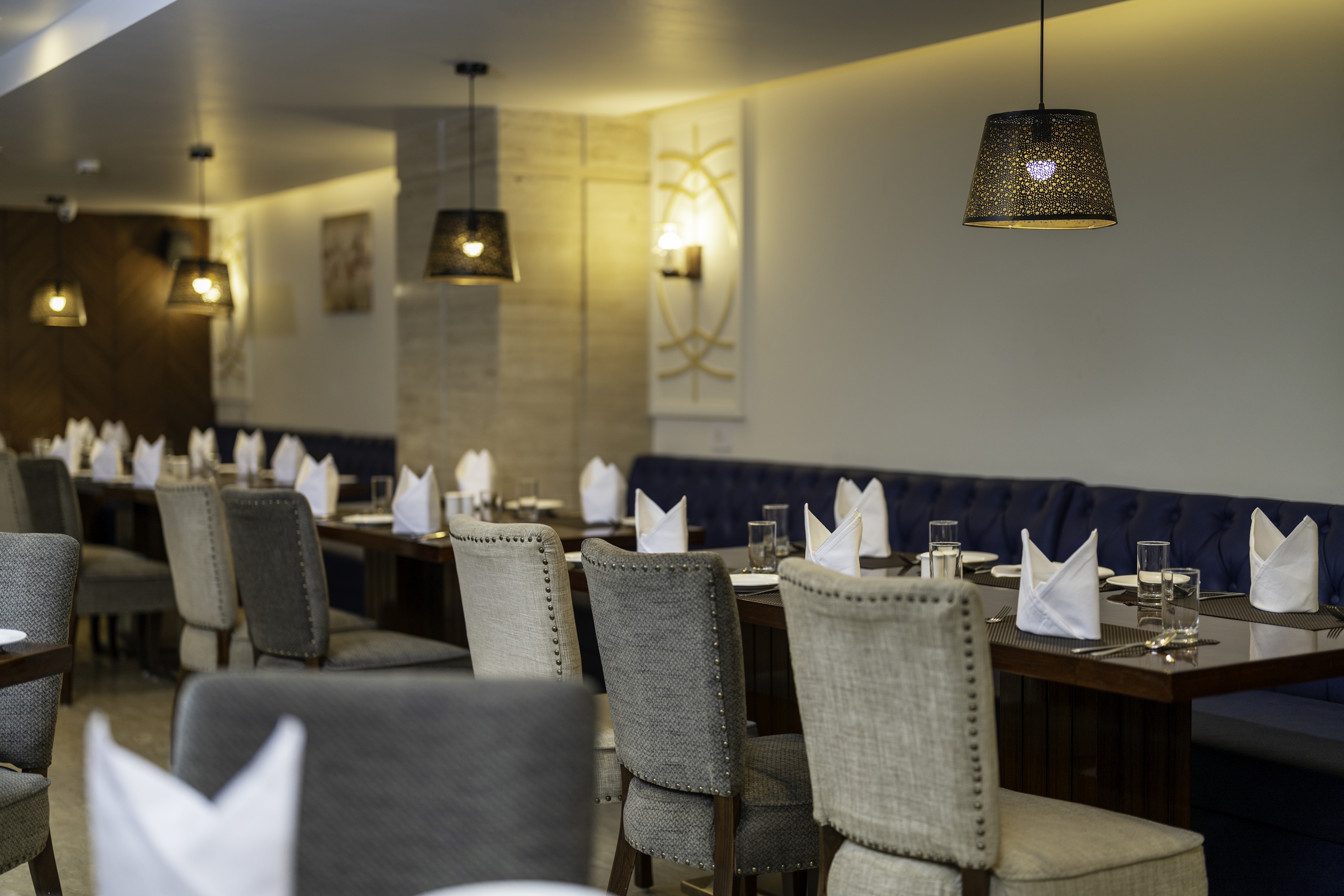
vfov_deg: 27.0
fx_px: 1867
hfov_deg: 39.6
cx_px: 672
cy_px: 448
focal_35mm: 50
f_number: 1.3
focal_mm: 50
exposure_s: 1/250
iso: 100
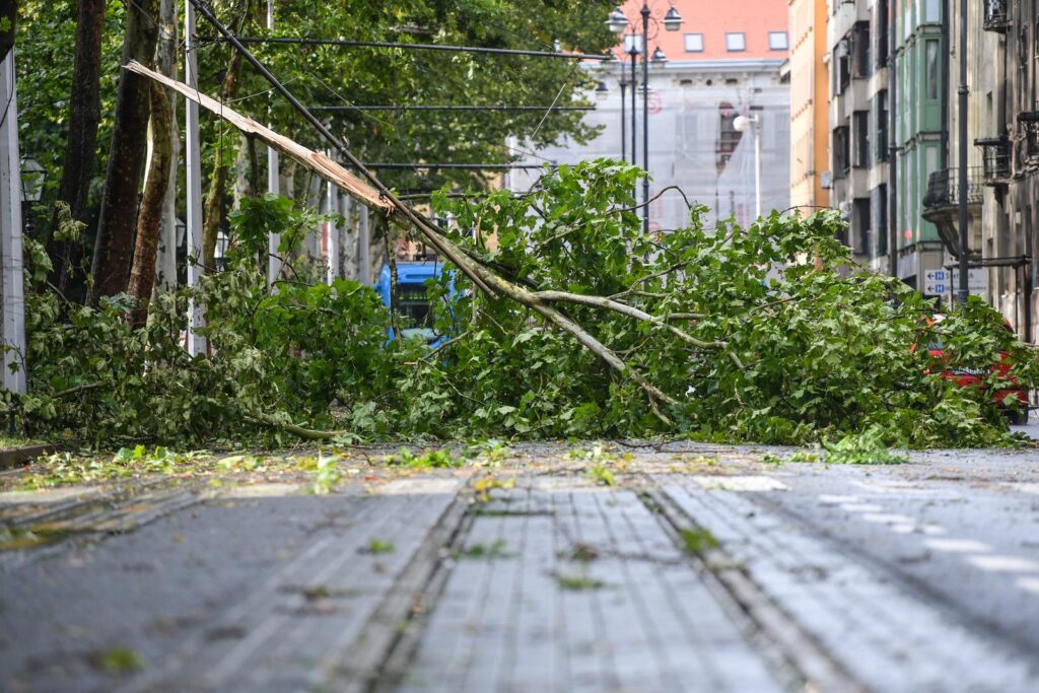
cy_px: 346
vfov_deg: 7.2
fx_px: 5484
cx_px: 520
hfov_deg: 10.8
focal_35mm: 190
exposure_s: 1/1600
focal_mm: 190
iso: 640
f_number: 3.5
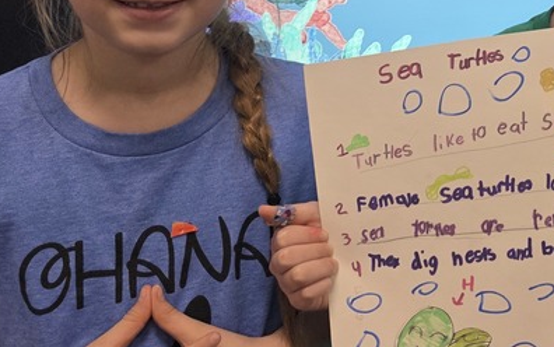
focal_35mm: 63
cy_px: -77
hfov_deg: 29.1
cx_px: 620
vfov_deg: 19.4
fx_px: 952
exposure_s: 1/120
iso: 100
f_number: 1.7
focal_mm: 6.3
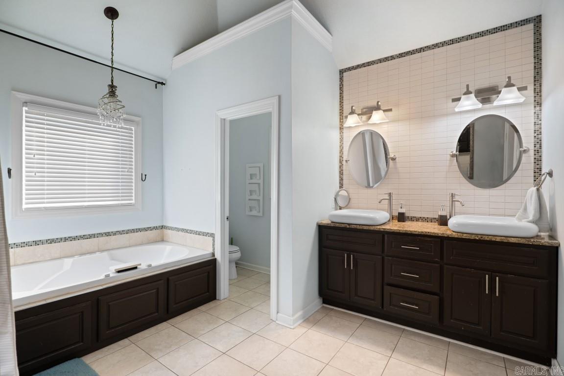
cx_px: 282
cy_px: 188
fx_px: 251
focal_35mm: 16
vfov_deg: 73.7
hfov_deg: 96.7
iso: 1250
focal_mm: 16
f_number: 5.6
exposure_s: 1/50
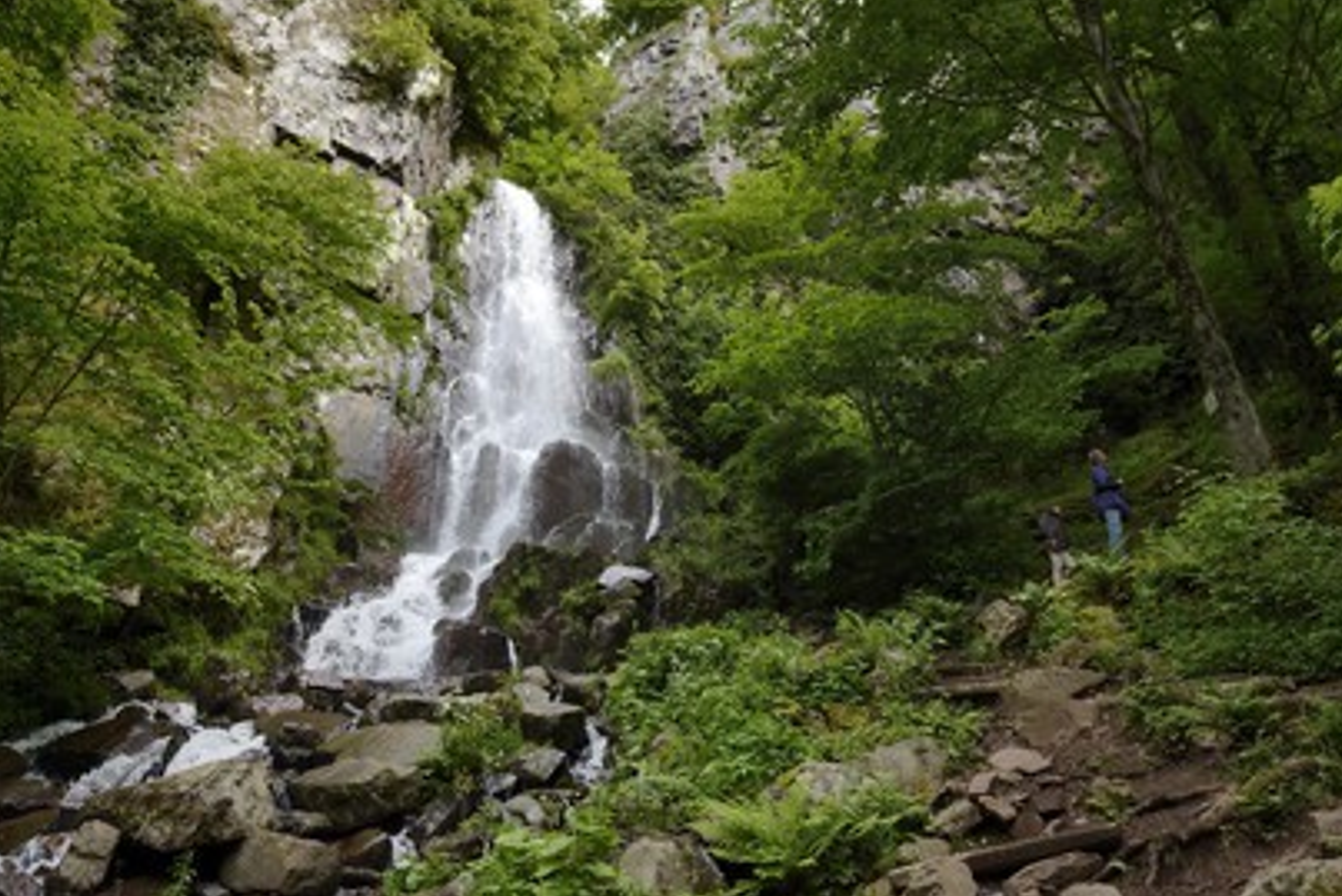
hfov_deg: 71.5
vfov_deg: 51.3
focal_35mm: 25
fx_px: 932
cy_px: 436
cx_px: 689
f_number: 8
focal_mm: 24
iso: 200
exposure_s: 1/125
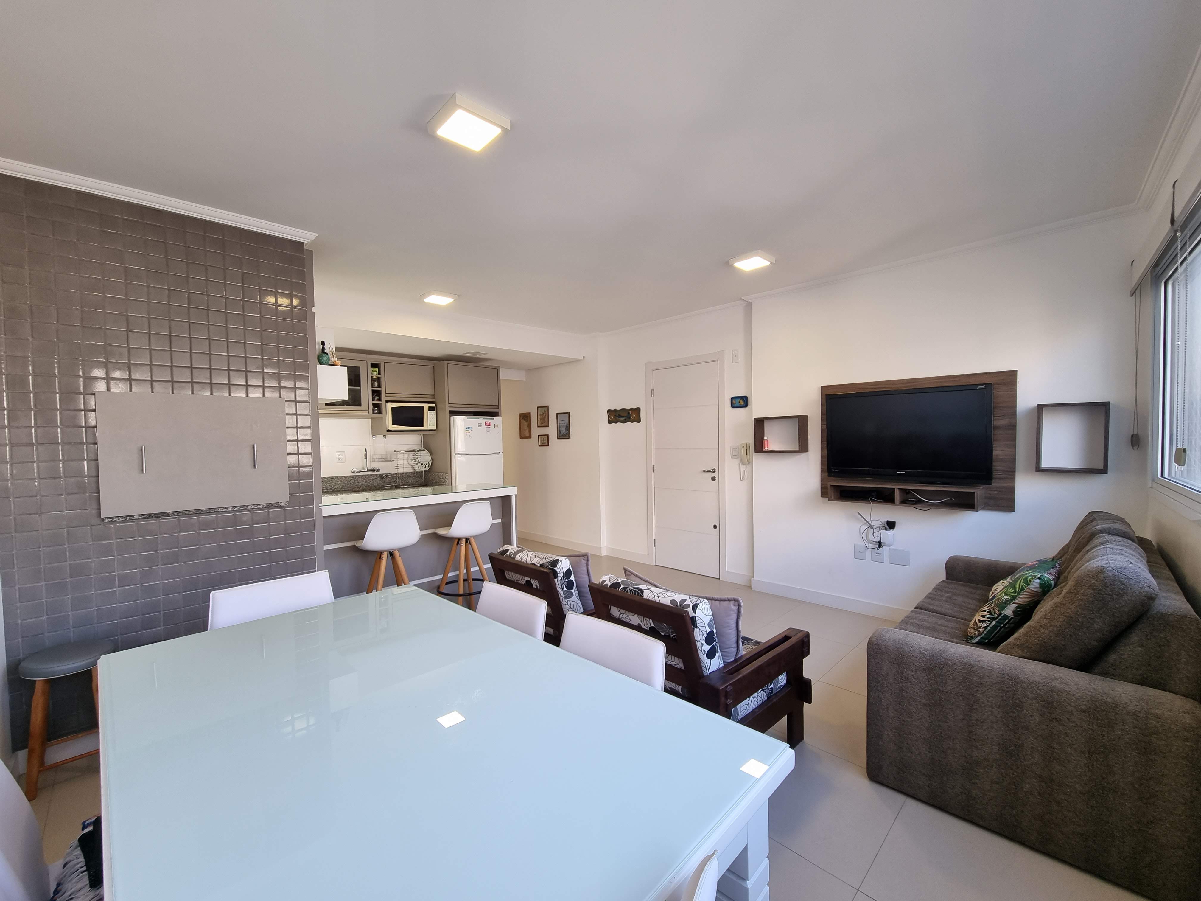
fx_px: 451
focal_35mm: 13
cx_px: 600
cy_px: 450
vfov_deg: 89.9
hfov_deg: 106.2
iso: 100
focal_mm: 2.2
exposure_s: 1/120
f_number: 2.2
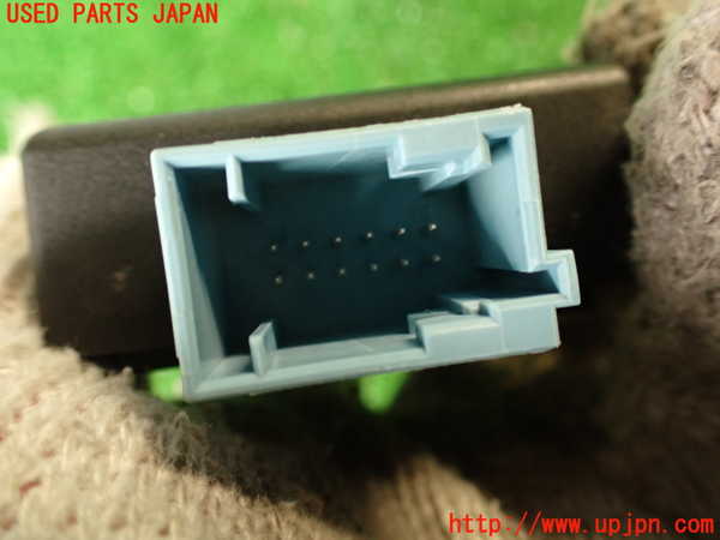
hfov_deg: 56.8
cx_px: 360
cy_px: 270
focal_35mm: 32
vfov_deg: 44.2
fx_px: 666
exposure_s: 1/30
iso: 500
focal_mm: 5.79
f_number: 2.4
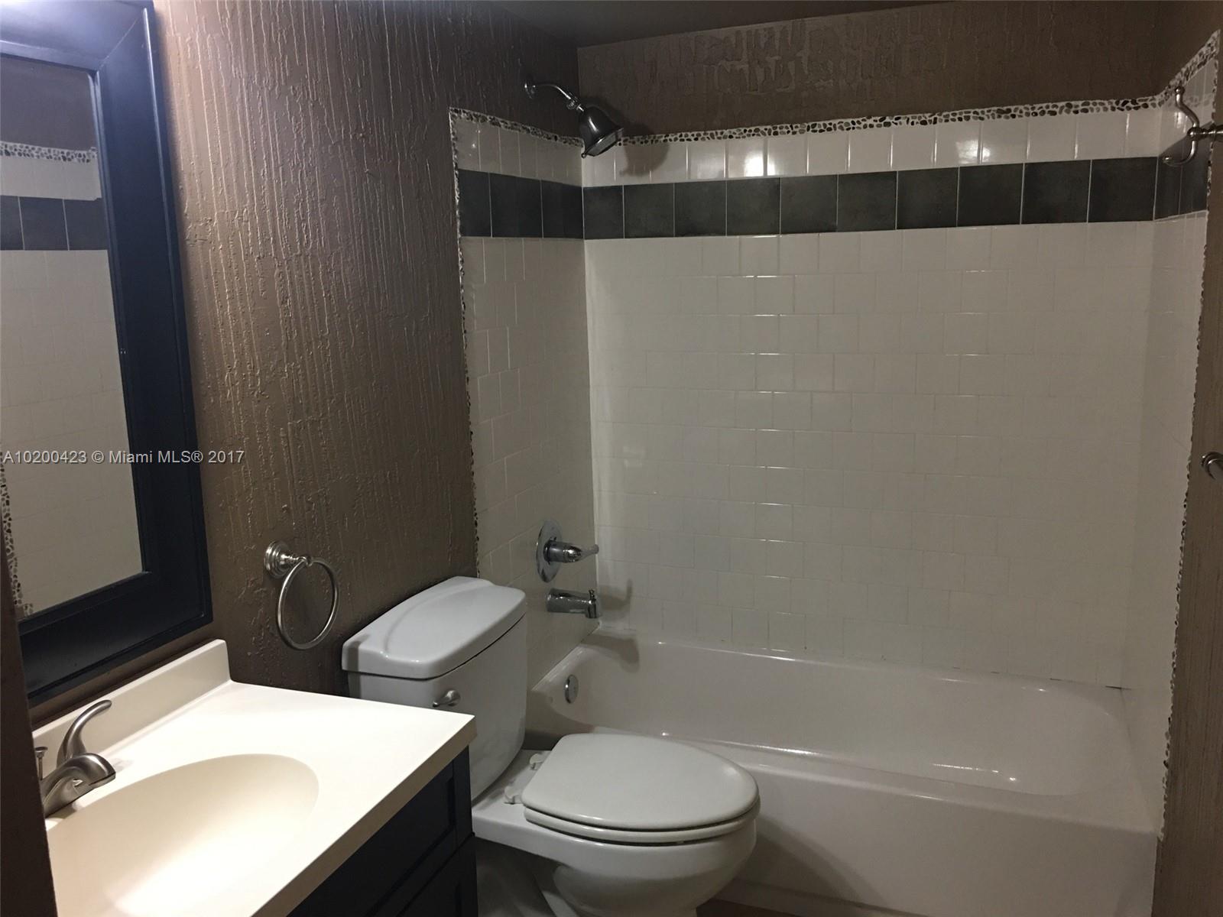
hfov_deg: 61.7
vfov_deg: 48.2
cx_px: 612
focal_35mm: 29
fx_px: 1025
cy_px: 458
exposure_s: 1/15
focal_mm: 4.15
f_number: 2.2
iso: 64
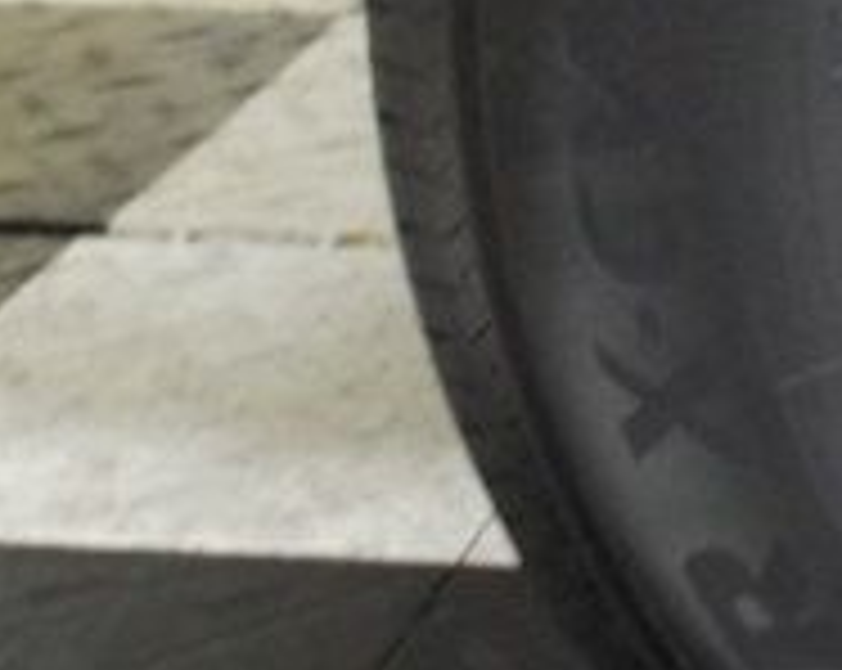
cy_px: -169
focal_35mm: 139
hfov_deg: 11.9
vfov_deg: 10.9
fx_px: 3458
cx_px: 1860
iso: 1600
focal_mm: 18
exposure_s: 1/30
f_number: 3.5
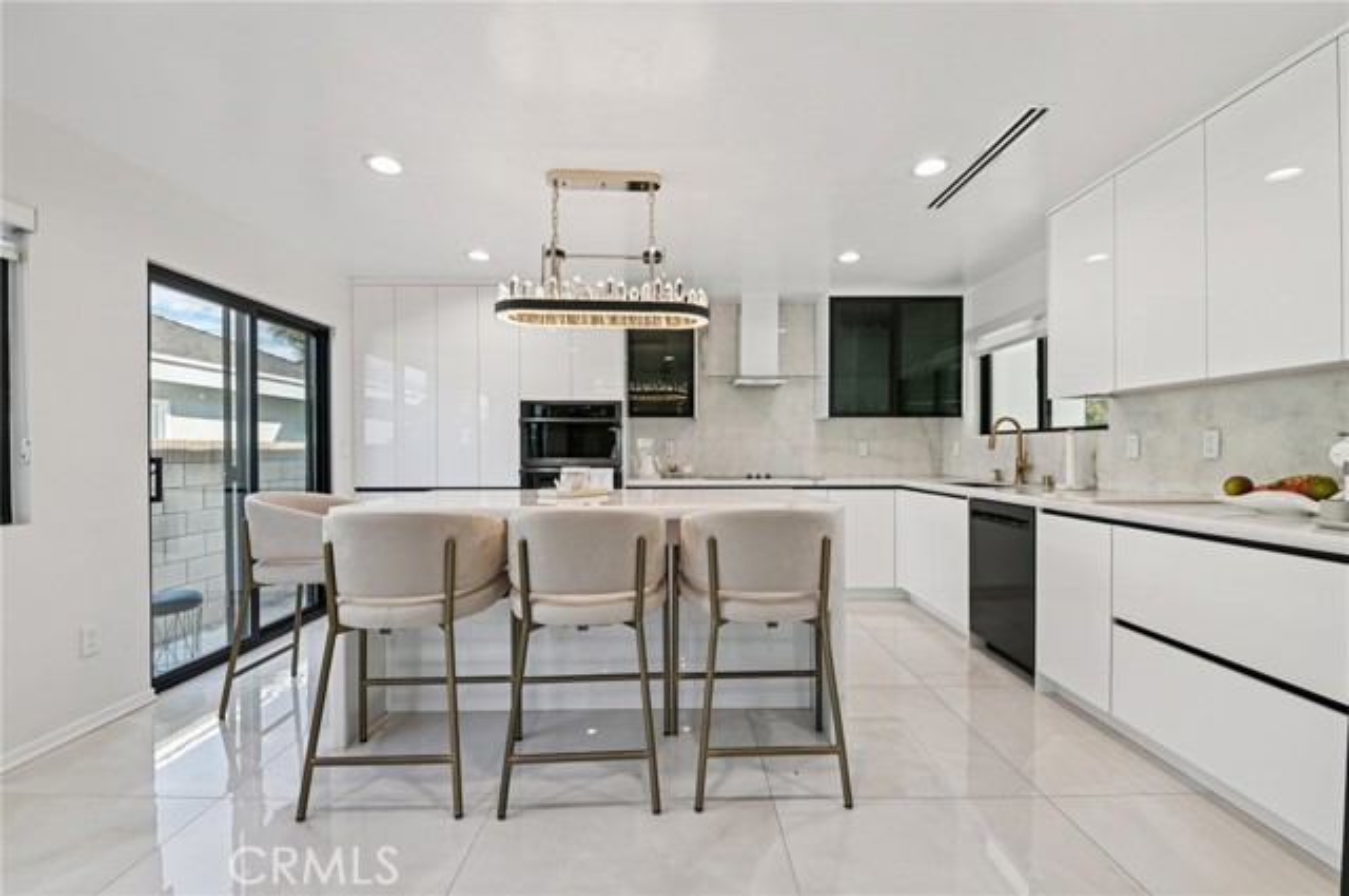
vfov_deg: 77.2
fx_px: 561
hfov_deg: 100.5
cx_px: 674
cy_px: 448
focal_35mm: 15
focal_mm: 15
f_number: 8
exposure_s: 1/20
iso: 250
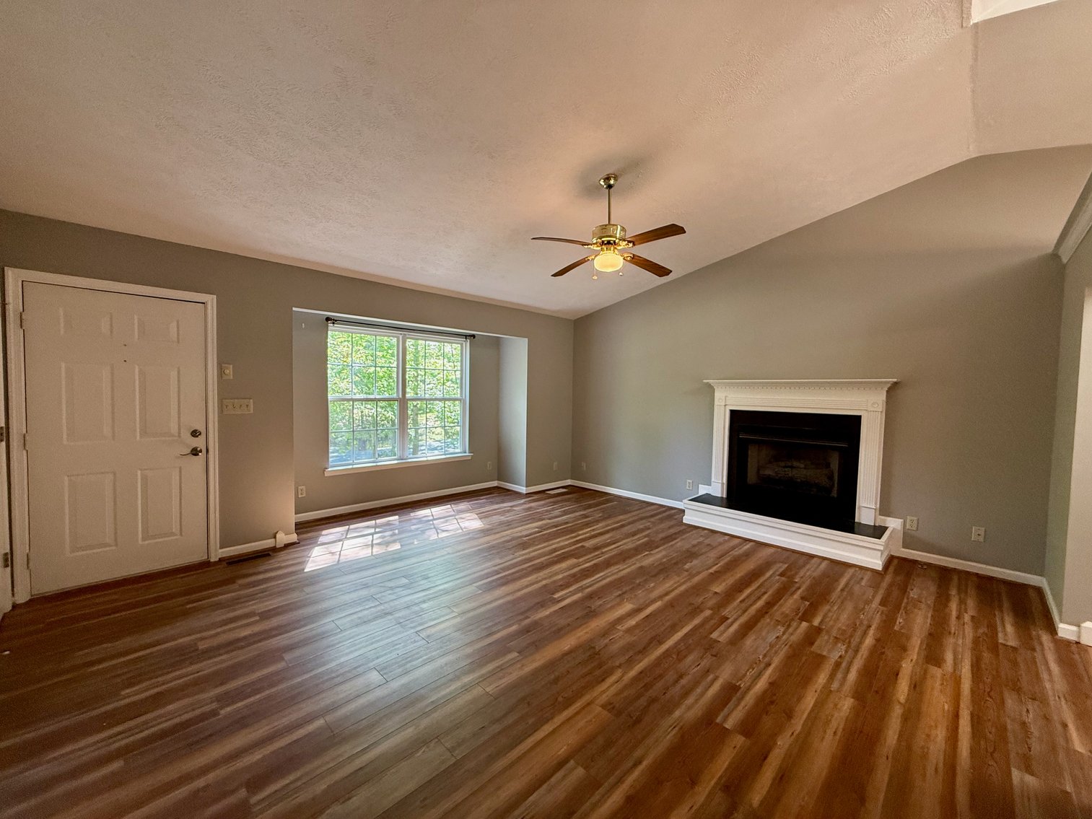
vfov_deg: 85.7
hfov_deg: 102.1
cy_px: 410
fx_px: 442
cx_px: 546
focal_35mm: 14
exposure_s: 1/120
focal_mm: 2.22
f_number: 2.2
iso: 250
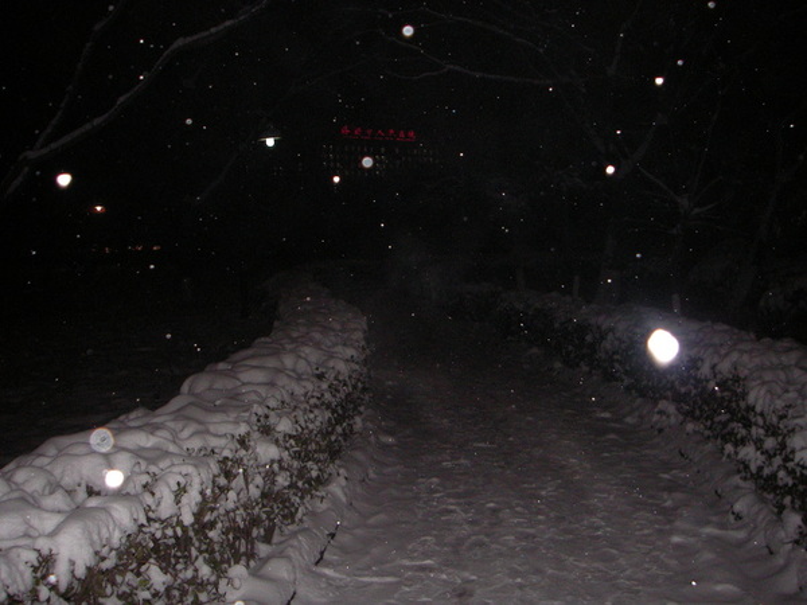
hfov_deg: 49.0
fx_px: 886
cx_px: 404
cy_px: 302
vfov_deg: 37.7
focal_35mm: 38
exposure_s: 1/30
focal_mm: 6.3
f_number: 3.3
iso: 200
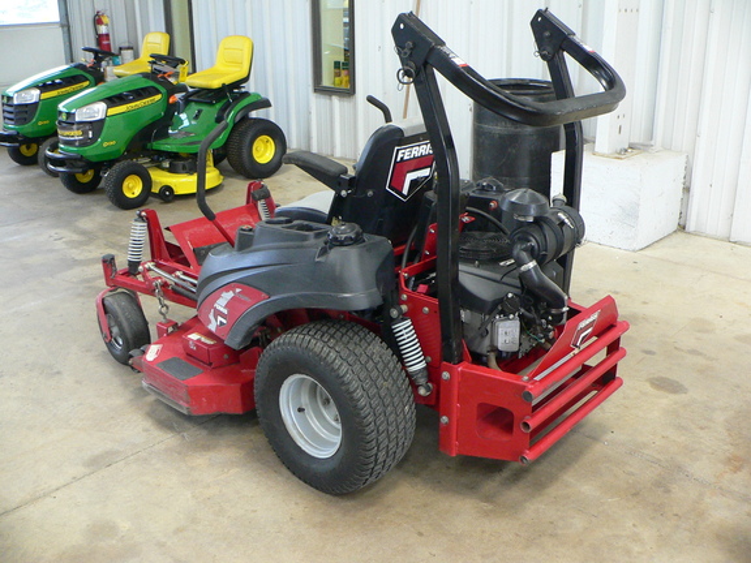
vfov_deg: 40.7
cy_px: 282
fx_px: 759
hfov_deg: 52.6
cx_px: 376
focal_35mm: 35
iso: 200
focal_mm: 4.6
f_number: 2.8
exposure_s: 1/30
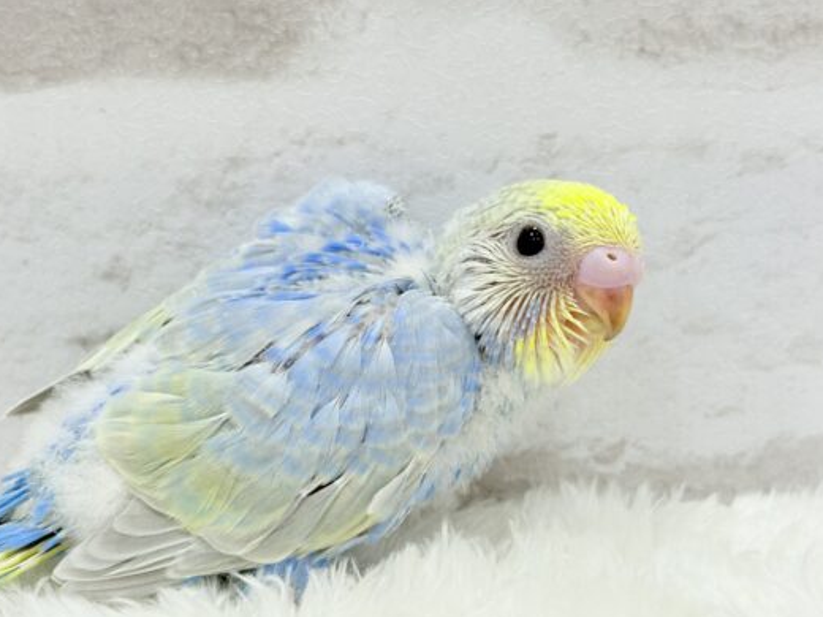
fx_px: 1522
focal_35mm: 64
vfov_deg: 22.9
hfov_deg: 30.2
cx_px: 334
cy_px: 323
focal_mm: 5.96
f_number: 1.6
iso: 64
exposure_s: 1/100
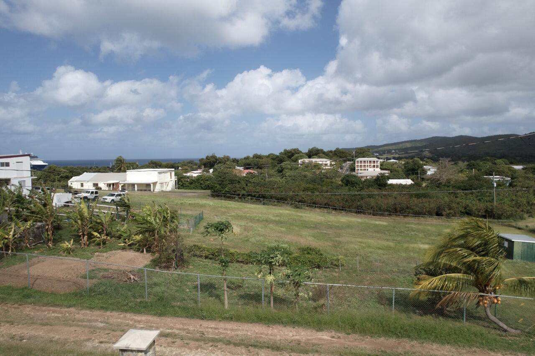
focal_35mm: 22
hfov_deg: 78.6
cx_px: 268
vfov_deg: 57.2
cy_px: 178
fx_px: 327
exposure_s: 1/2500
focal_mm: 8.38
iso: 100
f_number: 2.8
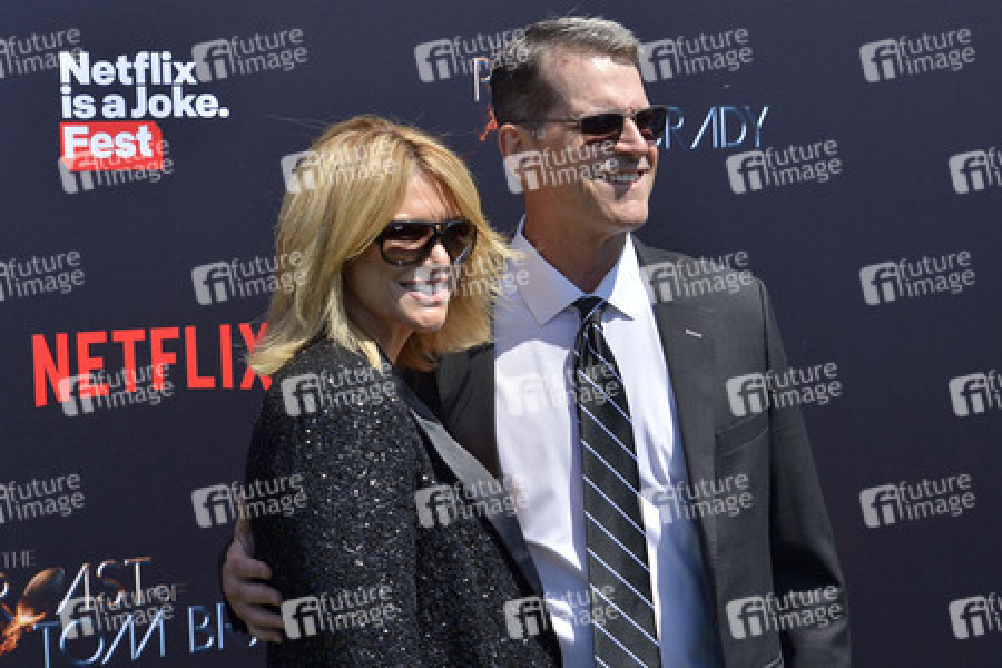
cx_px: 501
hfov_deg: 25.4
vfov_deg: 17.1
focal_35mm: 80
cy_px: 334
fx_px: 2226
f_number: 8
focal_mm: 80
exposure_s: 1/1250
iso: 200
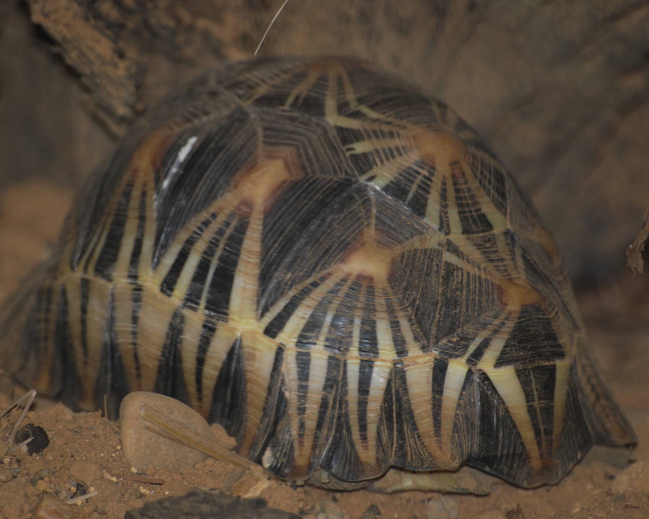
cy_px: 259
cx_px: 292
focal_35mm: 507
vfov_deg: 3.1
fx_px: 9741
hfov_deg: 3.8
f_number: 5.6
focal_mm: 300
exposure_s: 1/60
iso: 200
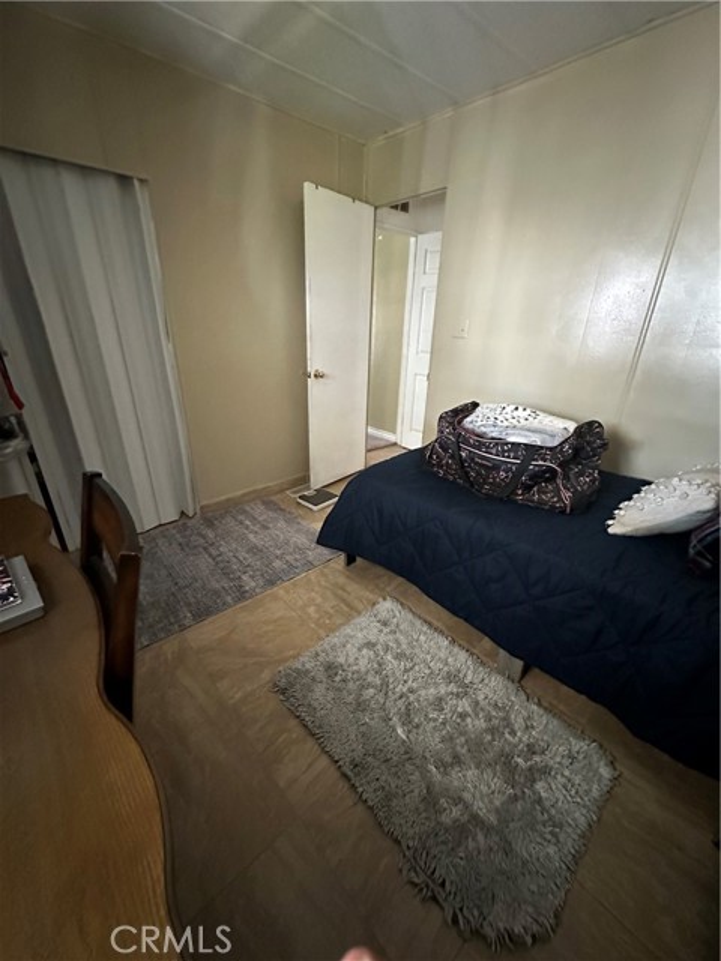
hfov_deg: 85.7
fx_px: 389
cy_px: 480
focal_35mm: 14
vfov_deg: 102.1
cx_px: 360
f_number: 2.2
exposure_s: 1/40
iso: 1600
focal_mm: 2.22
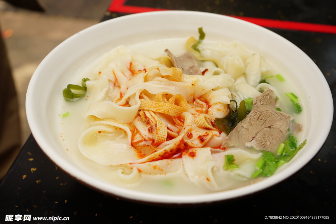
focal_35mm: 40
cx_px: 168
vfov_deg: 33.4
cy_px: 112
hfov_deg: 48.5
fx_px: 373
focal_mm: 40
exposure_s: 1/250
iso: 320
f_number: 6.3
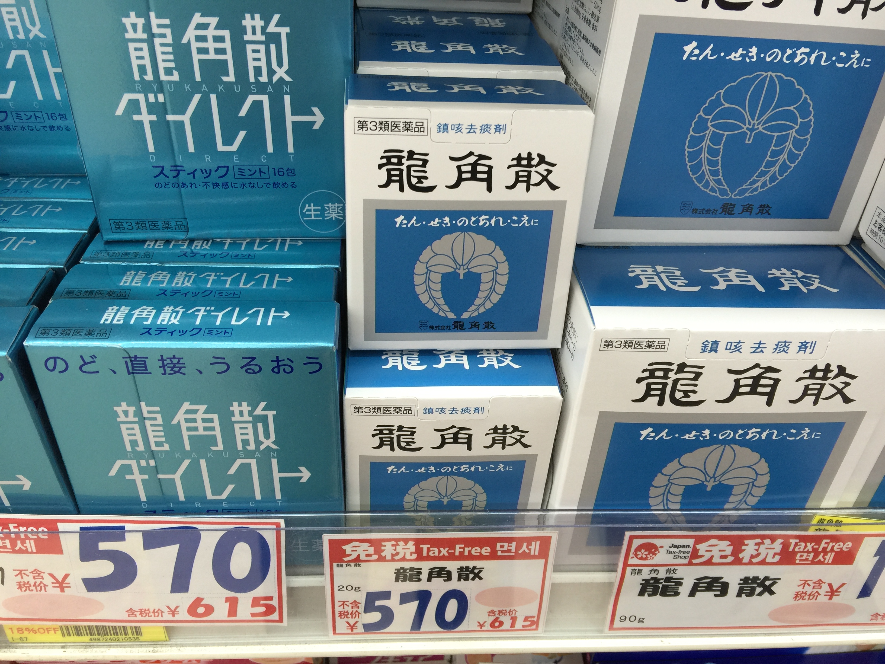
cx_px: 442
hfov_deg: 61.7
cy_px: 332
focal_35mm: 29
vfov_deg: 48.2
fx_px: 741
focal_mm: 4.15
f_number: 2.2
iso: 32
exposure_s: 1/40
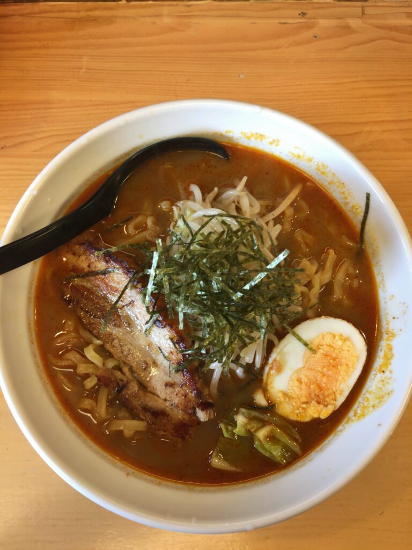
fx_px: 460
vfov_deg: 61.7
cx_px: 206
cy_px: 275
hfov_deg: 48.2
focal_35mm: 29
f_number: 2.2
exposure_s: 1/24
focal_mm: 4.15
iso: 32
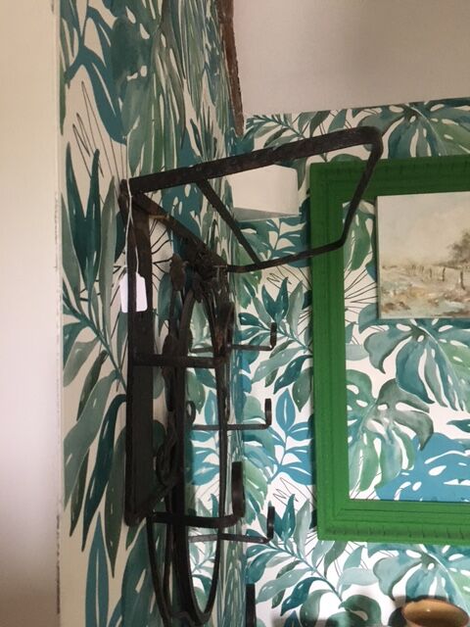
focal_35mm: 29
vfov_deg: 61.7
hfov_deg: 48.2
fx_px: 525
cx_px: 235
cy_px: 314
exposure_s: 1/25
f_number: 2.2
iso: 200
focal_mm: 4.15
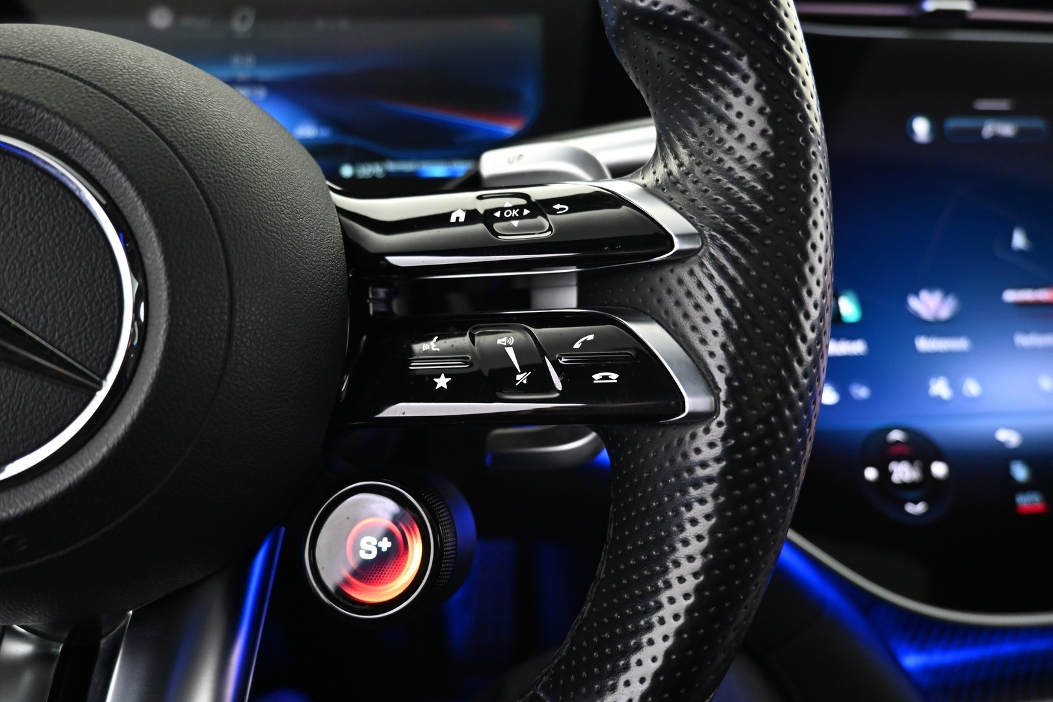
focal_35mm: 24
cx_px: 526
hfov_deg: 73.7
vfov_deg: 53.1
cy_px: 351
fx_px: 702
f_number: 3.5
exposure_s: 1/15
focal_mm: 16
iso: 1600
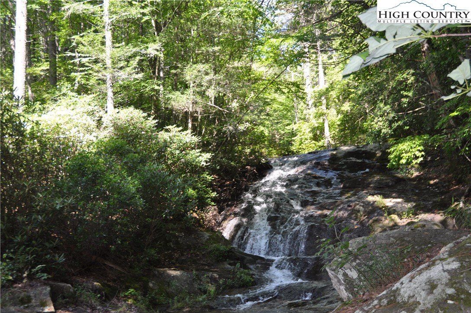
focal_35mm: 38
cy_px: 156
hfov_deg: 51.3
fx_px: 490
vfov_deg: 35.4
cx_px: 236
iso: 220
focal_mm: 25
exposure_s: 1/125
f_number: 3.8
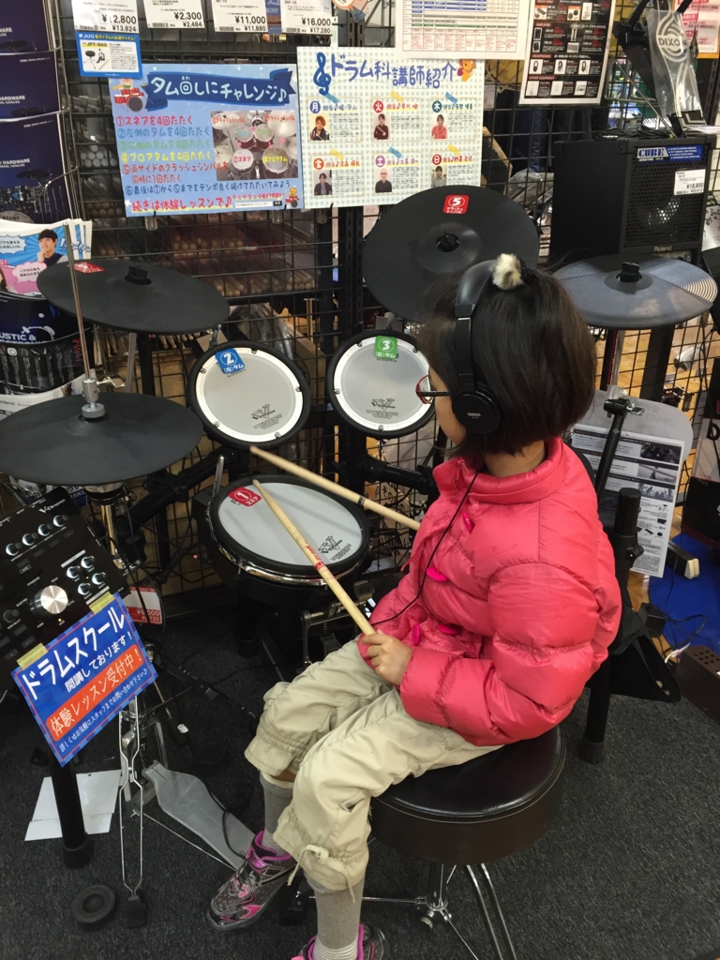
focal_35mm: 29
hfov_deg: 48.2
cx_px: 360
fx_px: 804
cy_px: 480
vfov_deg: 61.7
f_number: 2.2
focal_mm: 4.15
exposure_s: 1/30
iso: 80
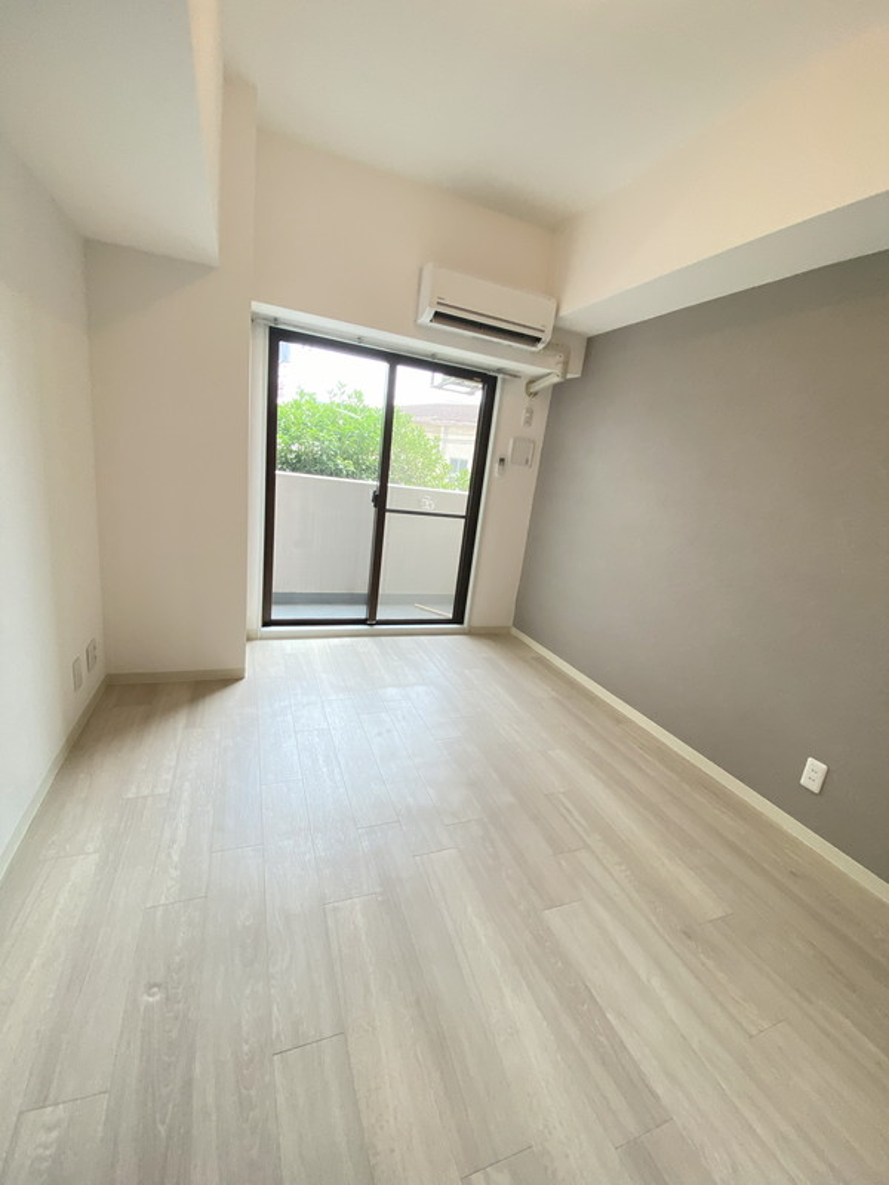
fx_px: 445
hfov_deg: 89.9
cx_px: 444
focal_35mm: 13
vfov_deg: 106.2
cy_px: 592
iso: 50
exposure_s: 1/122
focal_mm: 1.54
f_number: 2.4
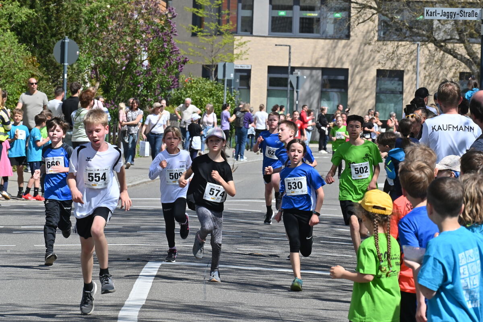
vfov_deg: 4.6
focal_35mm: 300
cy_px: 161
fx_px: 4023
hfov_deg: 6.9
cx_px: 242
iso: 640
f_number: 22
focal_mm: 300
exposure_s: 1/320
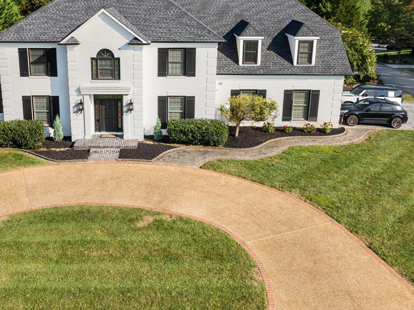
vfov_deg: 38.1
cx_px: 153
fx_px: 442
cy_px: 98
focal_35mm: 37
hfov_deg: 49.6
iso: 110
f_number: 2.8
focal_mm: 12.29
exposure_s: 1/60
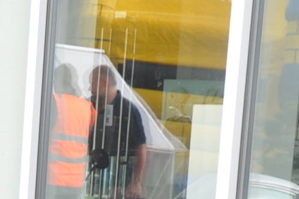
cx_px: -269
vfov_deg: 4.3
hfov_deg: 6.5
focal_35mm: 310
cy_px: 603
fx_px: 2572
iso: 250
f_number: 8
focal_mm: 32
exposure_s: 1/60
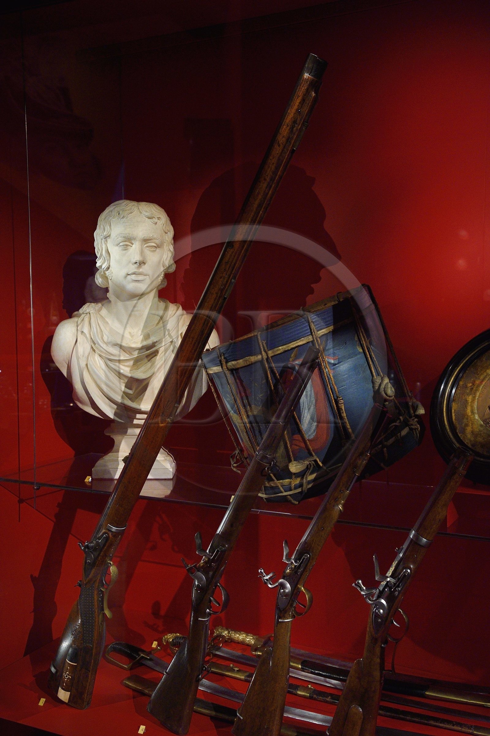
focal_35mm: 40
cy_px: 368
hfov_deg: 33.4
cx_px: 245
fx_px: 818
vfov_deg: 48.5
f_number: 7.1
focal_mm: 40
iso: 3200
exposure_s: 1/25
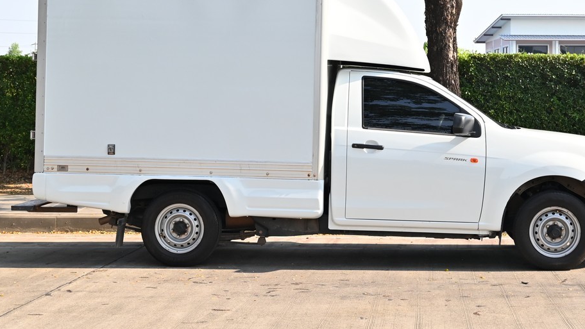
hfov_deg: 29.3
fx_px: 1117
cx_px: 346
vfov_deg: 16.7
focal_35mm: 72
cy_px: 97
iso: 560
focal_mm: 38
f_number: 5.6
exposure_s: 1/1500
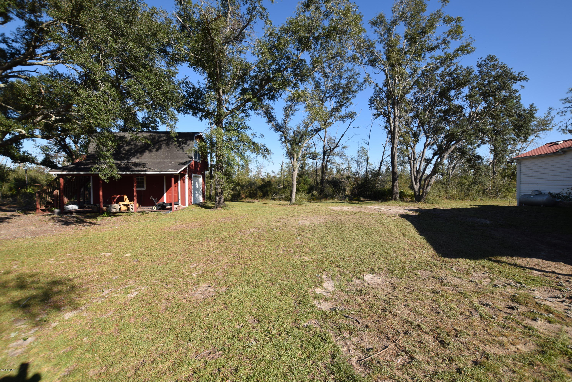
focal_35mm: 15
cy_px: 191
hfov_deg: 100.3
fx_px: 239
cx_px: 286
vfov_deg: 77.4
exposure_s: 1/200
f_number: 9
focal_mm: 10
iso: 100
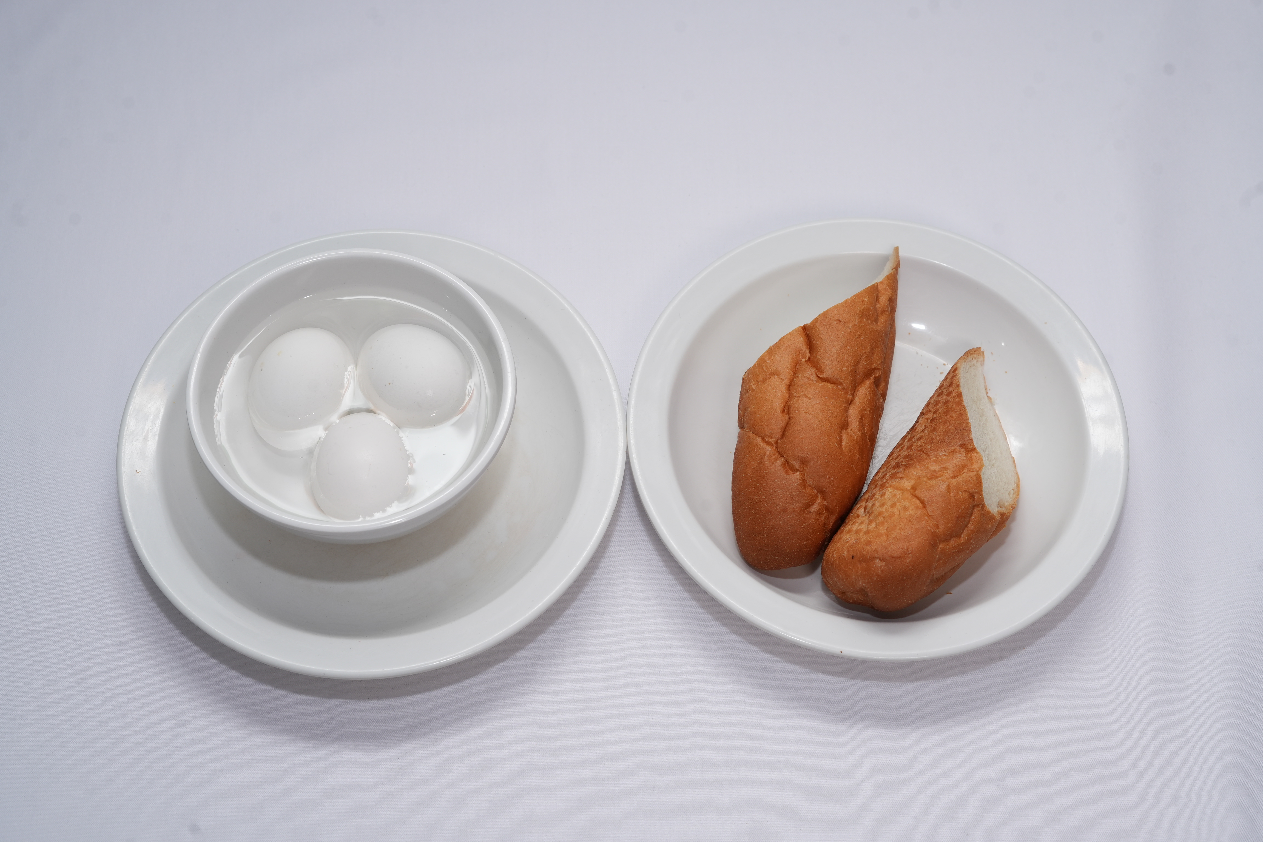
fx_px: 1754
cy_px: 421
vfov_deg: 27.0
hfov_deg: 39.6
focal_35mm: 50
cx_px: 632
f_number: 7.1
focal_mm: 50
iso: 320
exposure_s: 1/100
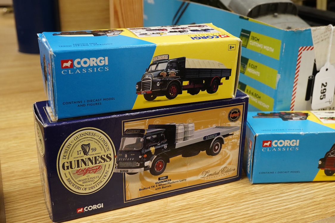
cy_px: 112
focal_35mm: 45
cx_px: 168
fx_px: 419
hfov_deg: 43.6
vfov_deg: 29.9
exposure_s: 1/100
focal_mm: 30
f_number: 10
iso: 2000
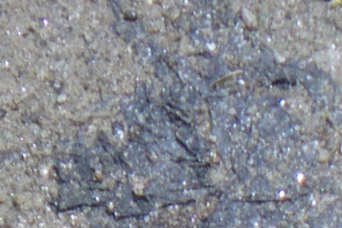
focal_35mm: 1015
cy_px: 471
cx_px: 165
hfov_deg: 2.0
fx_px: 9642
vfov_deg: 1.4
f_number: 5.5
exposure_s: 1/320
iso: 50
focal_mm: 25
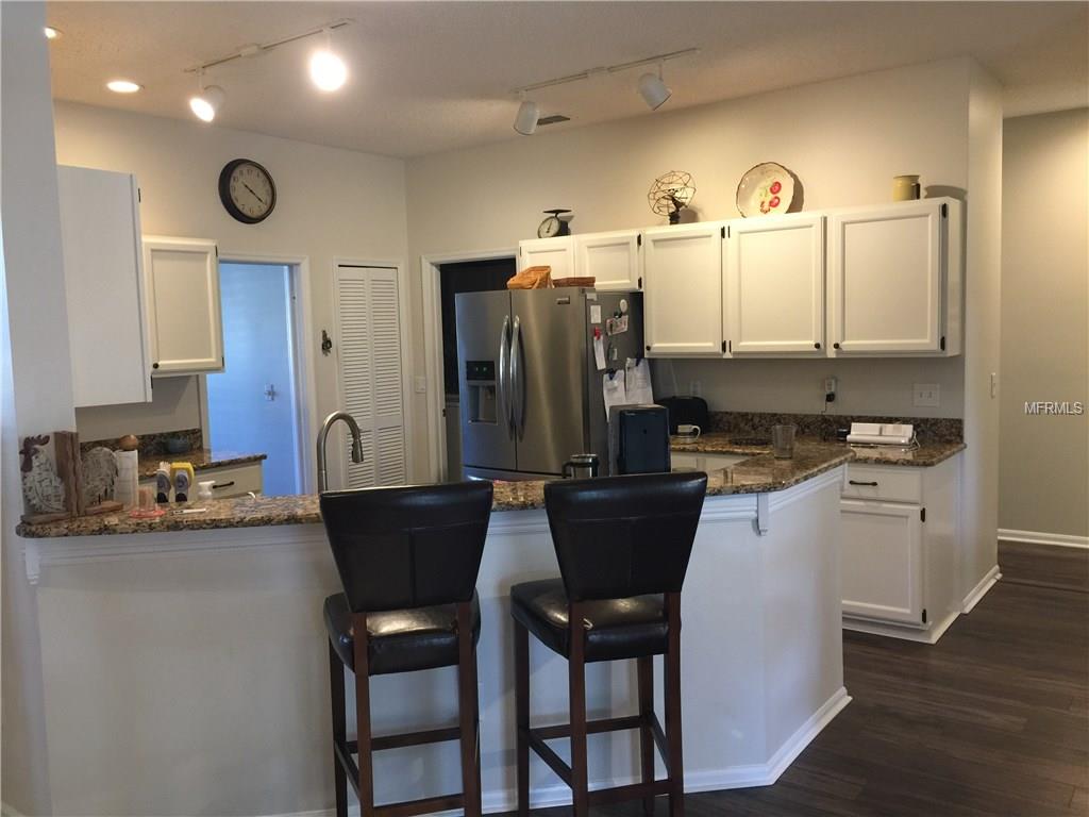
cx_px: 544
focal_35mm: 29
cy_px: 408
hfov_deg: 61.7
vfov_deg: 48.2
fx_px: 912
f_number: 2.2
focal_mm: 4.15
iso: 80
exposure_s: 1/15
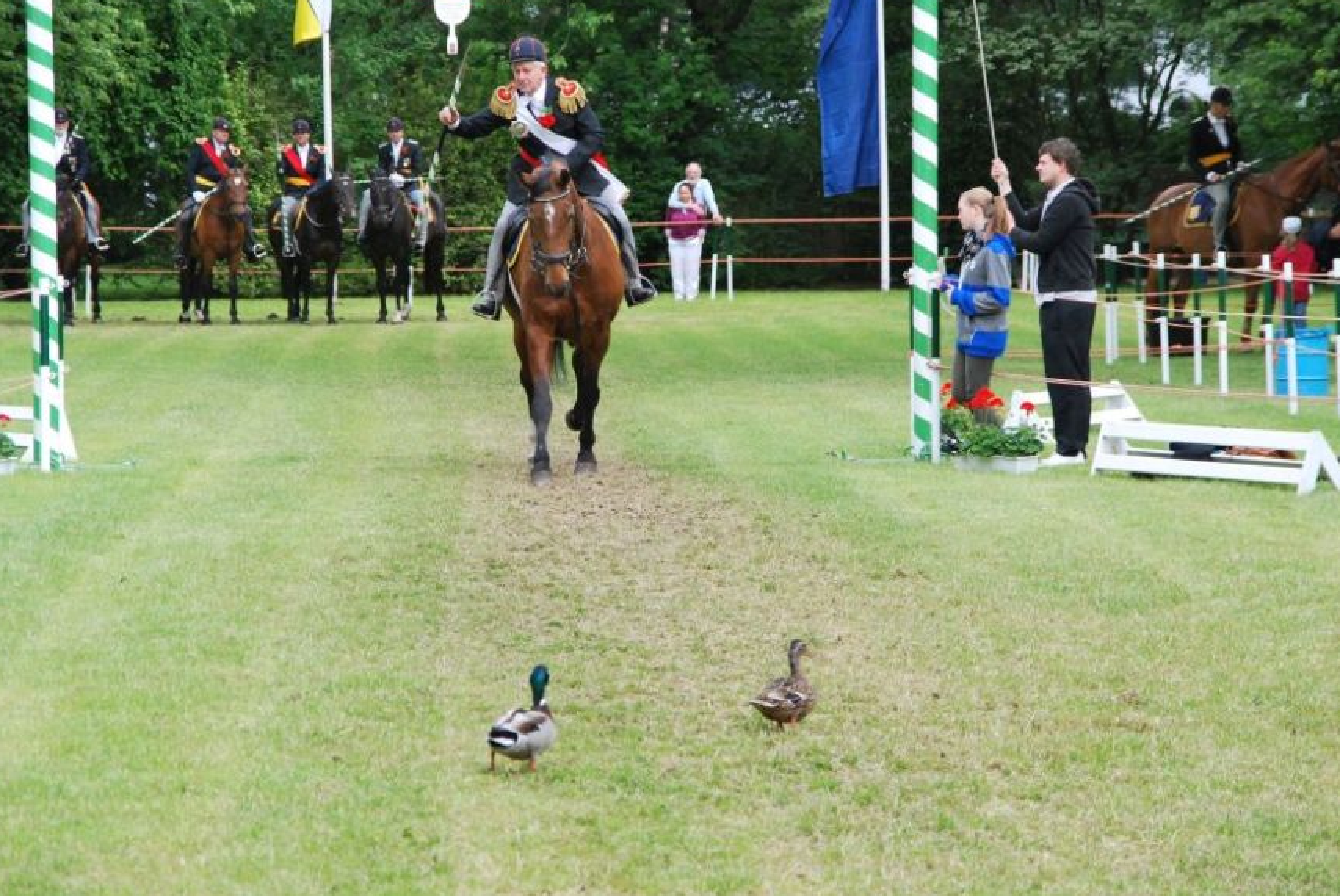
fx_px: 7191
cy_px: 381
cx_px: 643
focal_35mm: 193
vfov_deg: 7.1
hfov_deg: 10.6
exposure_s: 1/500
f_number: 5.6
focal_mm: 110
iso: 560
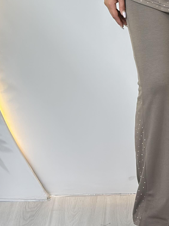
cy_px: -18
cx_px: 169
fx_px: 833
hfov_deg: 11.5
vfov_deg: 15.0
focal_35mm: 128
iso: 80
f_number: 1.78
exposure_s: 1/100
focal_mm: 6.86
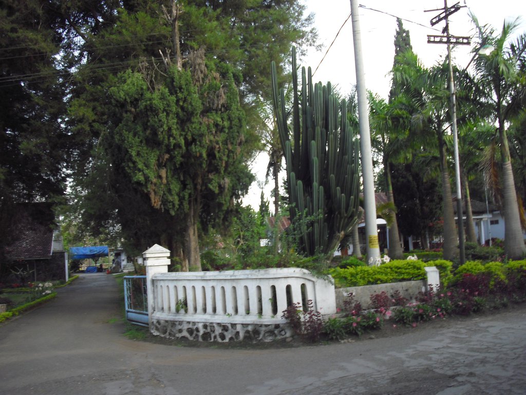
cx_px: 263
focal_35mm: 38
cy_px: 198
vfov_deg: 37.7
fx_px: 577
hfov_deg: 49.0
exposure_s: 1/80
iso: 100
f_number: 2.8
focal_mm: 6.2
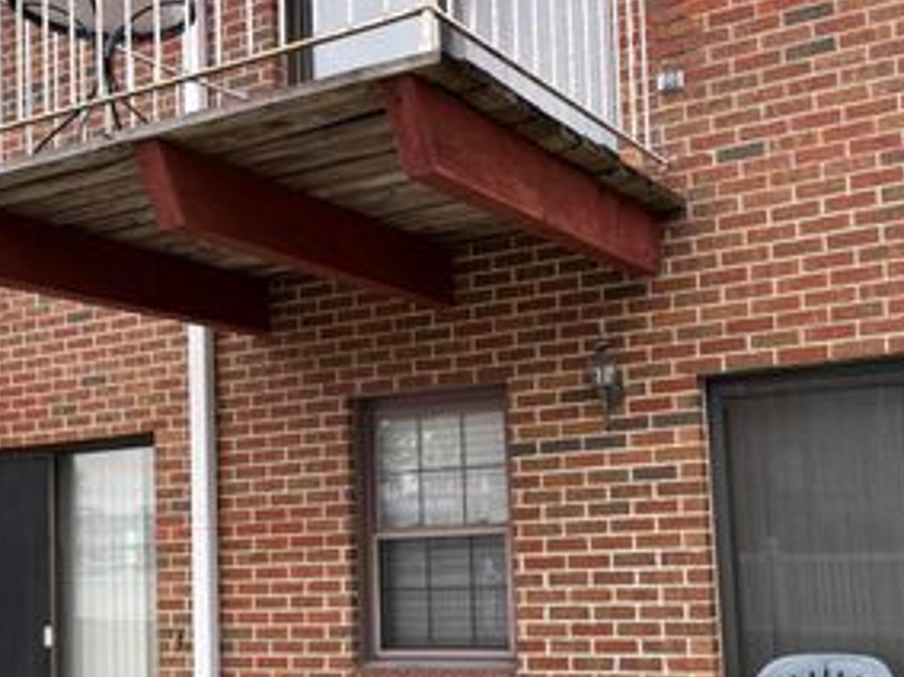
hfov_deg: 40.9
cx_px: 575
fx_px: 1201
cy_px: 420
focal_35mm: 46
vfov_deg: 31.4
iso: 40
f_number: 1.6
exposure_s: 1/213
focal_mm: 5.96
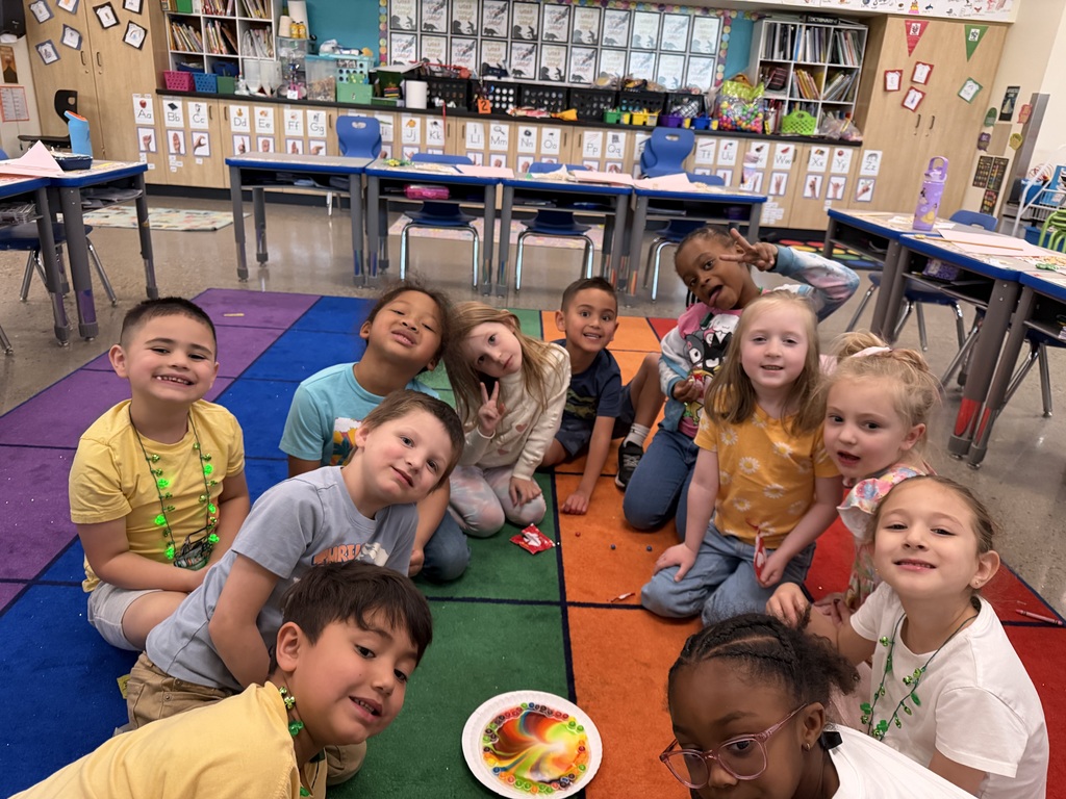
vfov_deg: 56.8
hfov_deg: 71.6
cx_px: 533
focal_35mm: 24
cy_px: 400
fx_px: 739
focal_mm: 6.76
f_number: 1.78
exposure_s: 1/60
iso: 800
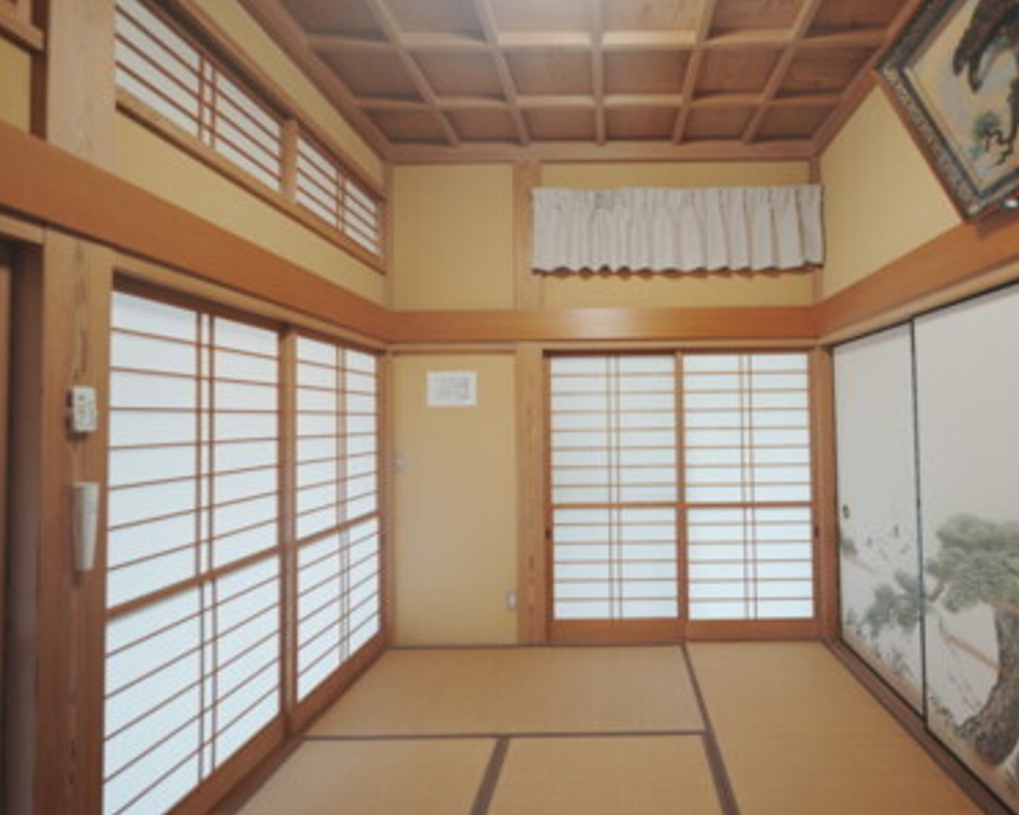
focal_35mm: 16
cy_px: 405
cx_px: 611
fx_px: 483
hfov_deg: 91.9
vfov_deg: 80.4
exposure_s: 1/100
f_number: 1.8
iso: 400
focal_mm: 14
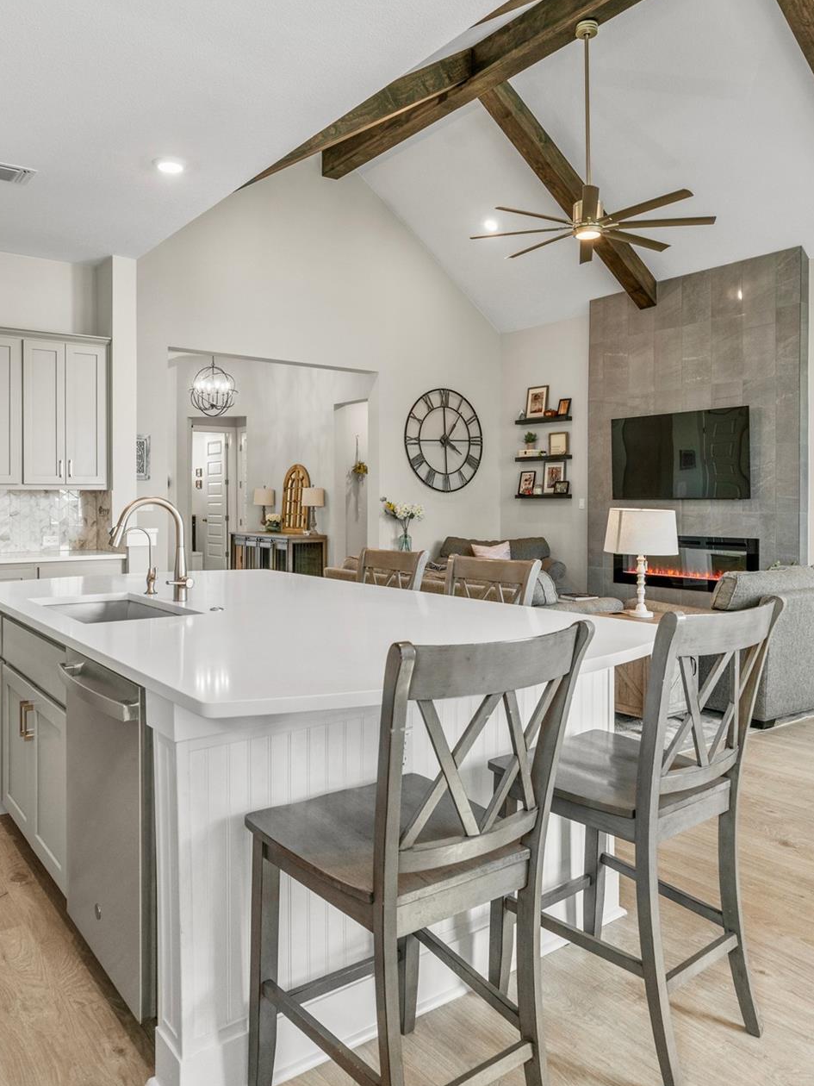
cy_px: 510
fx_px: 784
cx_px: 351
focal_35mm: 25
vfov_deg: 69.3
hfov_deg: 54.7
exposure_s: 1/4
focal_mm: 16
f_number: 8
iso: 500
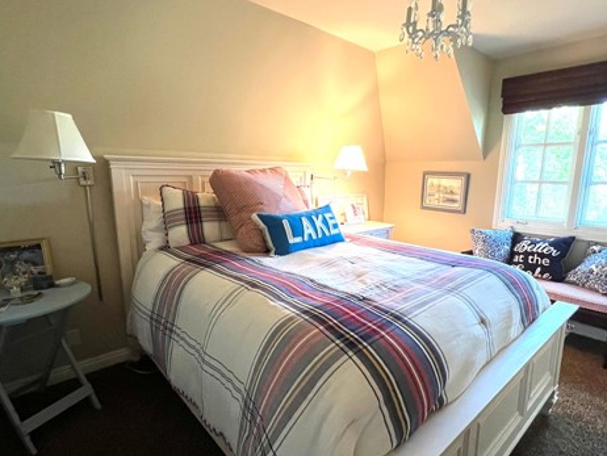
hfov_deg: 87.5
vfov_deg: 71.6
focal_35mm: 18
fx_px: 316
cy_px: 238
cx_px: 328
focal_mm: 1.57
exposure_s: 1/60
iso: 500
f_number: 1.8
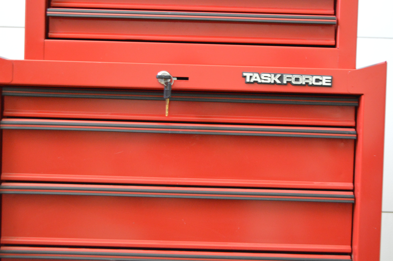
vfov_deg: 19.7
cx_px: 196
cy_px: 130
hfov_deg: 29.3
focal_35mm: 69
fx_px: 753
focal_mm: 46
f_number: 5.3
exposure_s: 1/10
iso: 3200
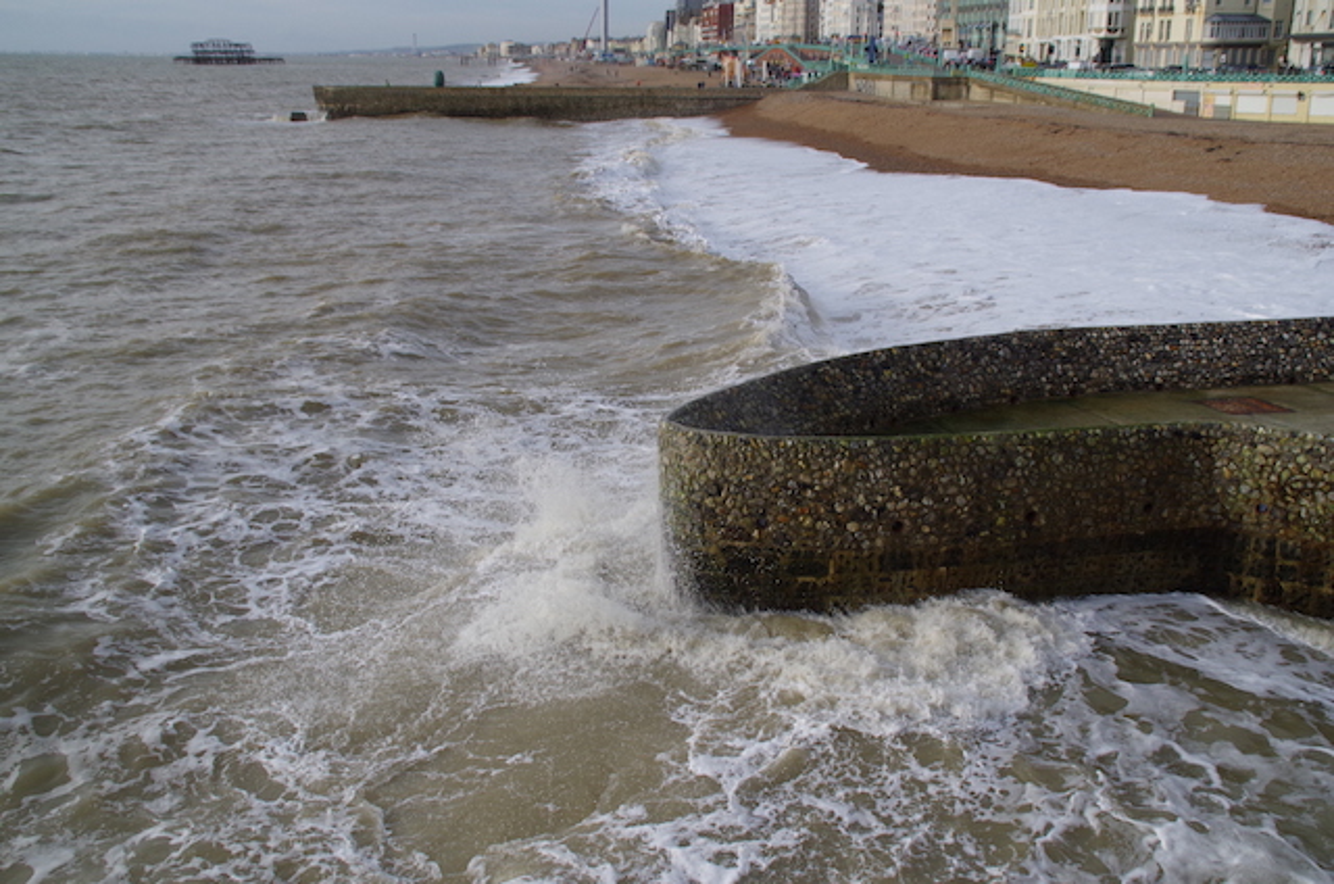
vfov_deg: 36.7
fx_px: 1331
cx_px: 667
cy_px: 442
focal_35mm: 36
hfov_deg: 53.2
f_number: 5
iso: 800
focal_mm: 24
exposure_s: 1/3200
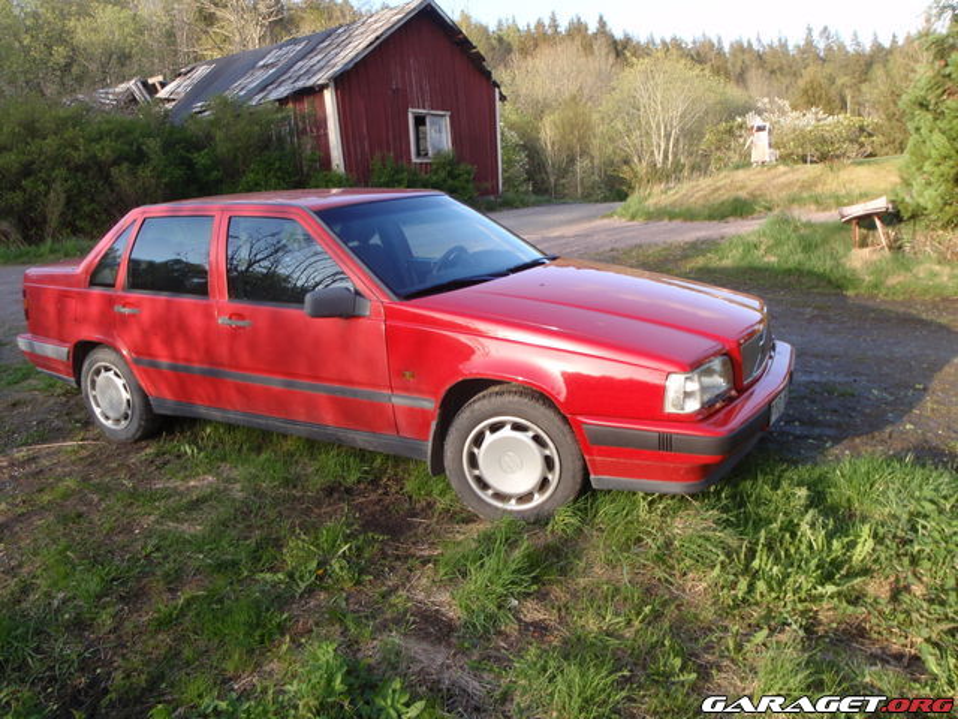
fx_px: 775
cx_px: 479
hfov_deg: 63.4
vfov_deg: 49.7
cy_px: 360
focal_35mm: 28
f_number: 4
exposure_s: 1/80
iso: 64
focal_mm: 5
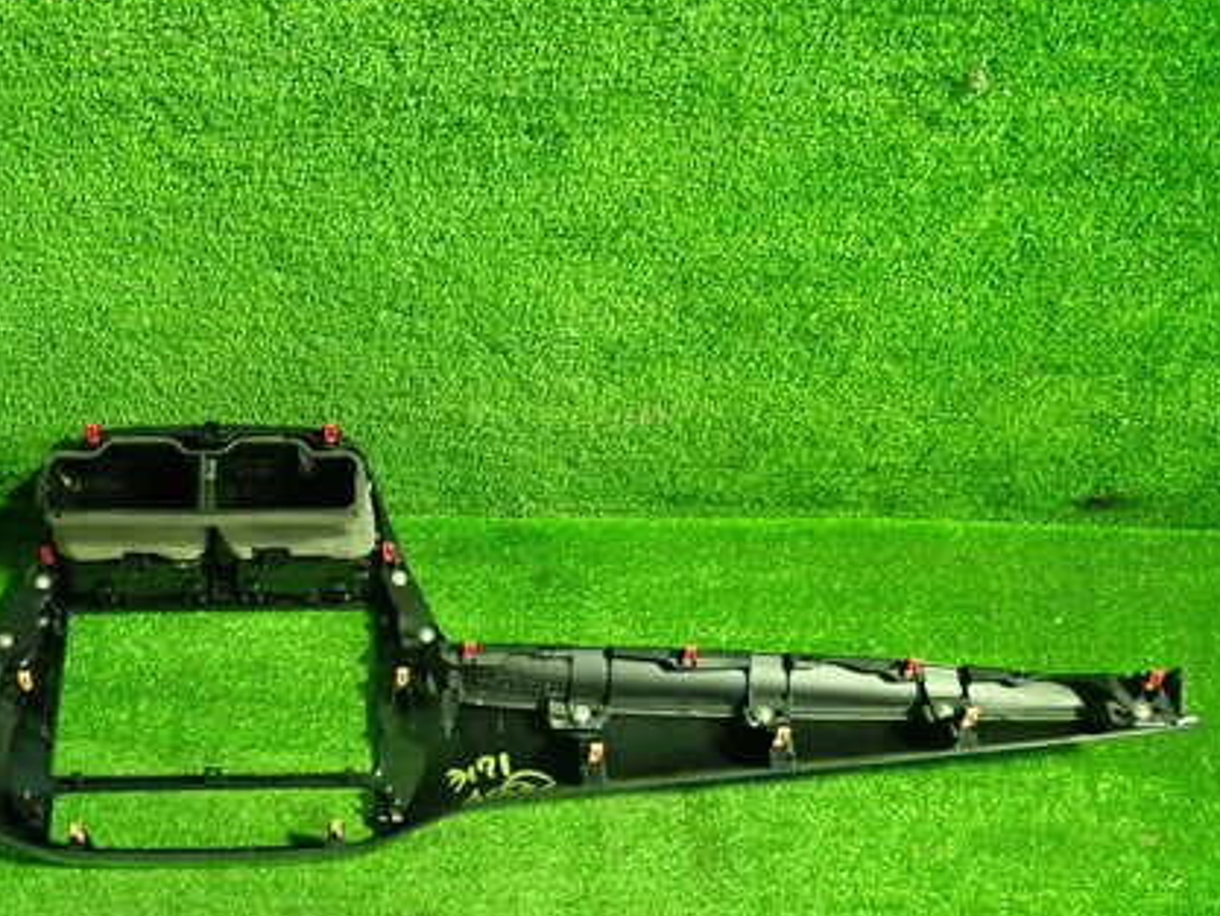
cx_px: 427
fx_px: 1269
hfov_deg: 50.6
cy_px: 568
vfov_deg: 39.4
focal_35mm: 36
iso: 400
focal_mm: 4.5
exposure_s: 1/30
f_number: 2
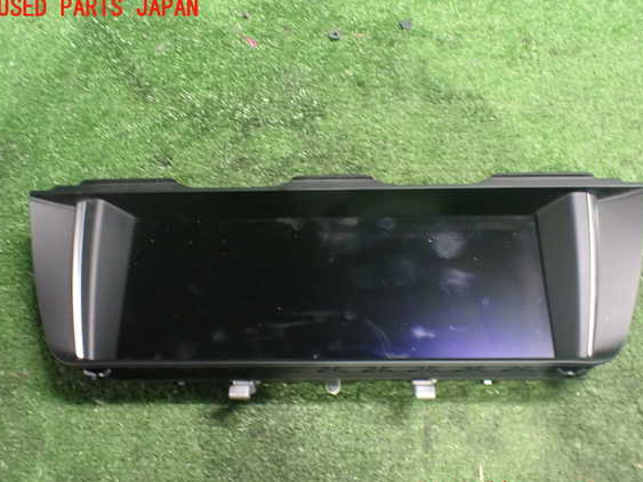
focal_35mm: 32
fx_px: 594
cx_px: 333
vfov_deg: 44.1
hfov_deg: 56.8
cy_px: 251
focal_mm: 5.4
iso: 1250
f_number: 2.3
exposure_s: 1/30
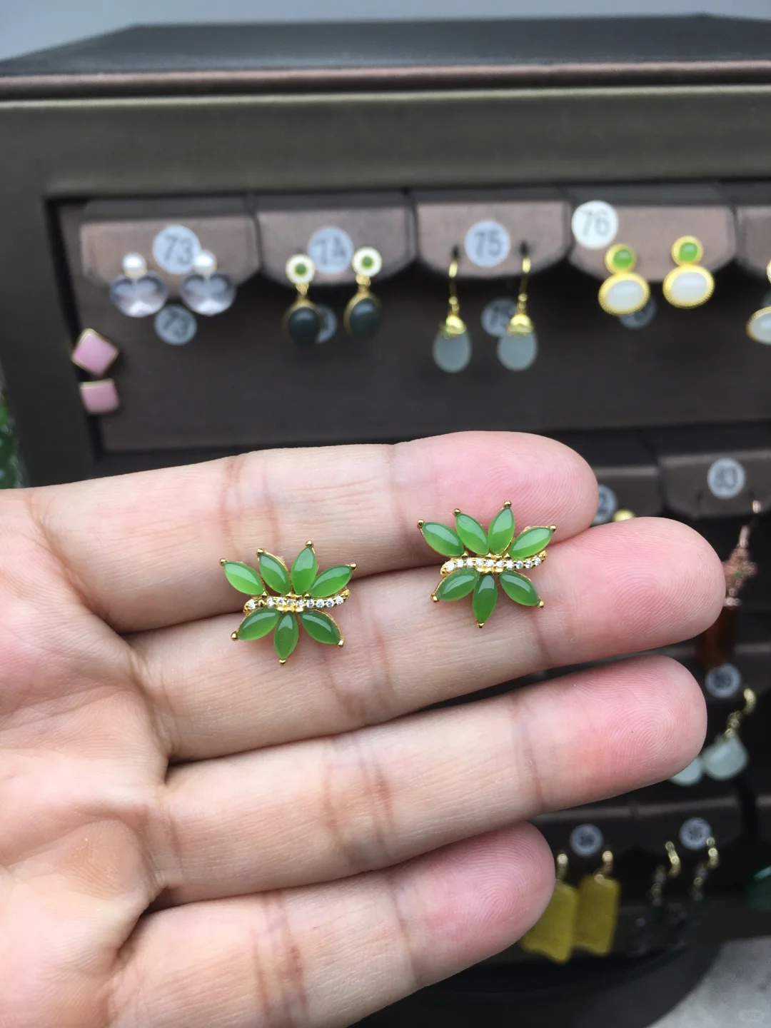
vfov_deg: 61.7
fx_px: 861
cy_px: 514
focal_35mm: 29
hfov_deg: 48.2
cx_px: 386
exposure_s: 1/202
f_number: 2.2
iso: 25
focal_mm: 4.15
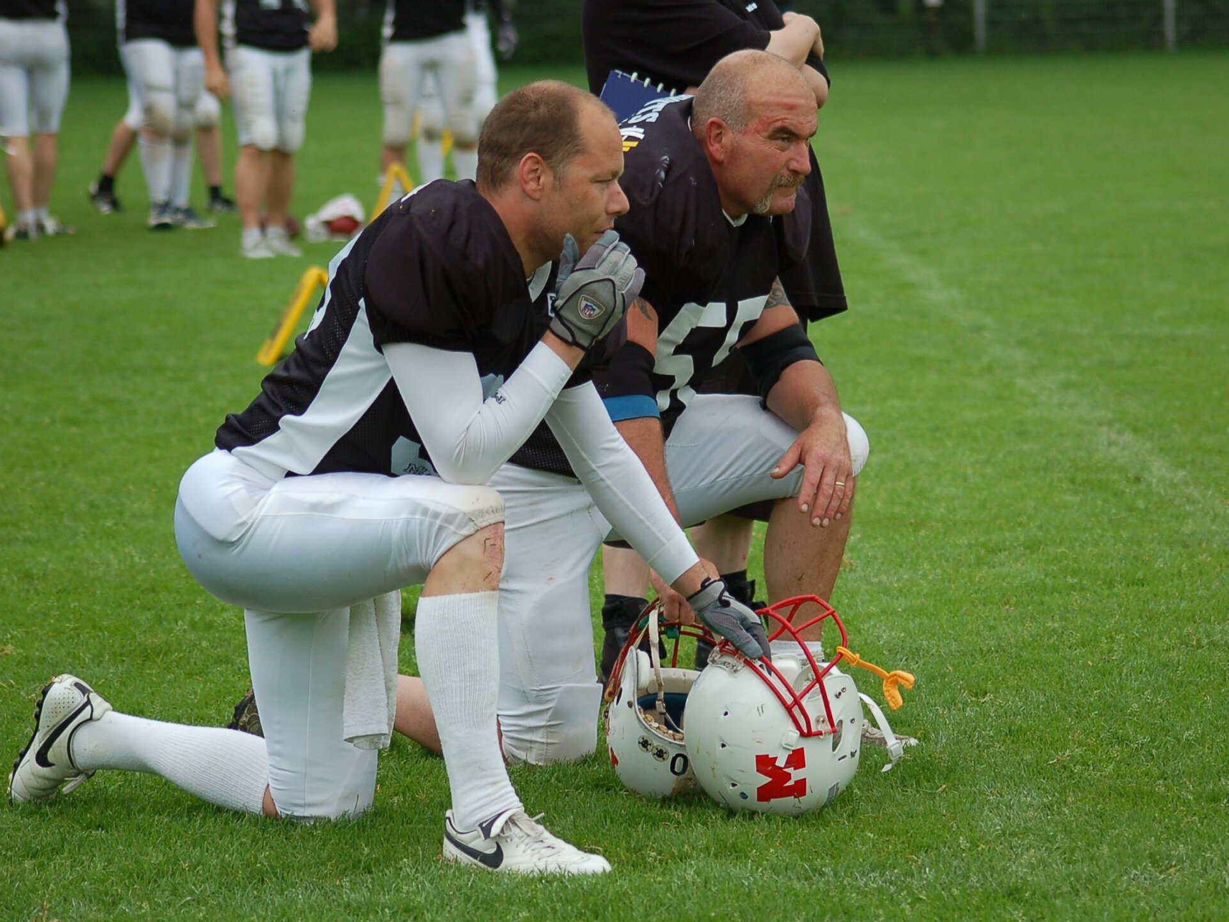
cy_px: 460
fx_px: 5822
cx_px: 666
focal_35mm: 164
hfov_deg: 12.0
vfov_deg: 9.1
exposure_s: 1/1000
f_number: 4.2
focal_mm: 100
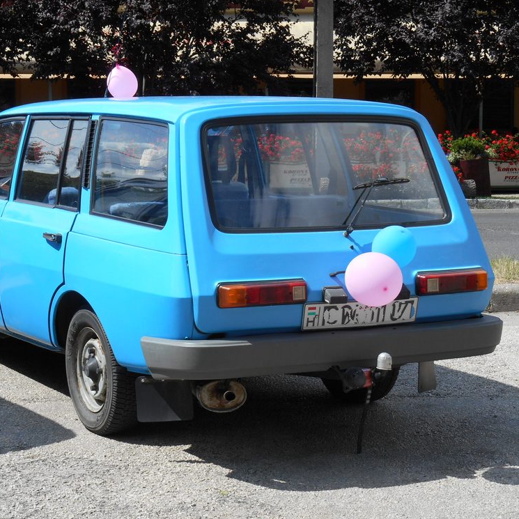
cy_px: 259
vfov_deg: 20.9
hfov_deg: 20.9
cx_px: 210
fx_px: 1408
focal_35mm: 83
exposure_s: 1/500
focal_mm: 12.5
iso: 80
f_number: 4.5
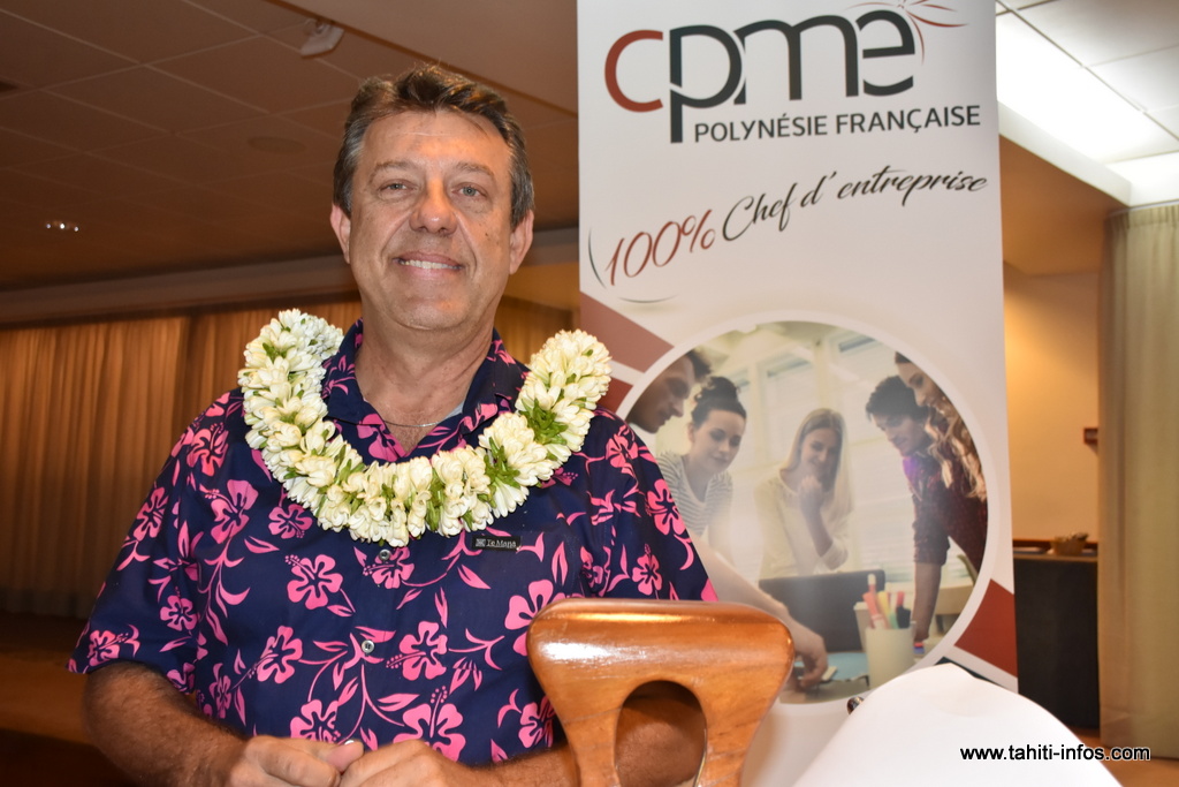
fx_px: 1179
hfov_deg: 53.1
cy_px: 394
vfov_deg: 36.9
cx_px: 590
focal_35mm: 36
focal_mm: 24
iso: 1250
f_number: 6.3
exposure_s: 1/60
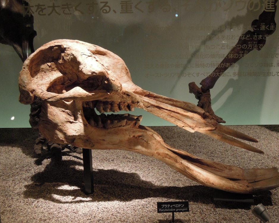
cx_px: 144
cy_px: 112
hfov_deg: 39.5
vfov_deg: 32.1
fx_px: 388
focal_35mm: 47
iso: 400
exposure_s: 1/15
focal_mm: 8.1
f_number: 3.5
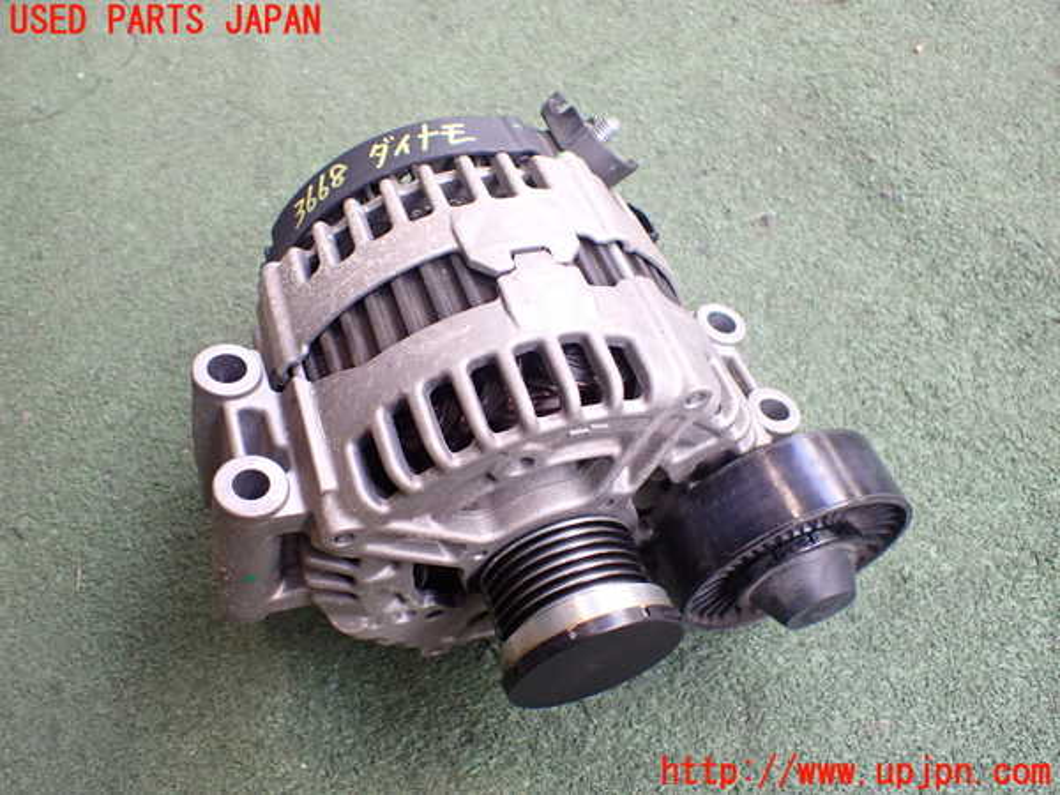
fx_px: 919
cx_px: 530
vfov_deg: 46.8
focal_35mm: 30
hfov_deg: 60.0
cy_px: 398
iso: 320
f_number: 2.3
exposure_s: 1/125
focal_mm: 5.4
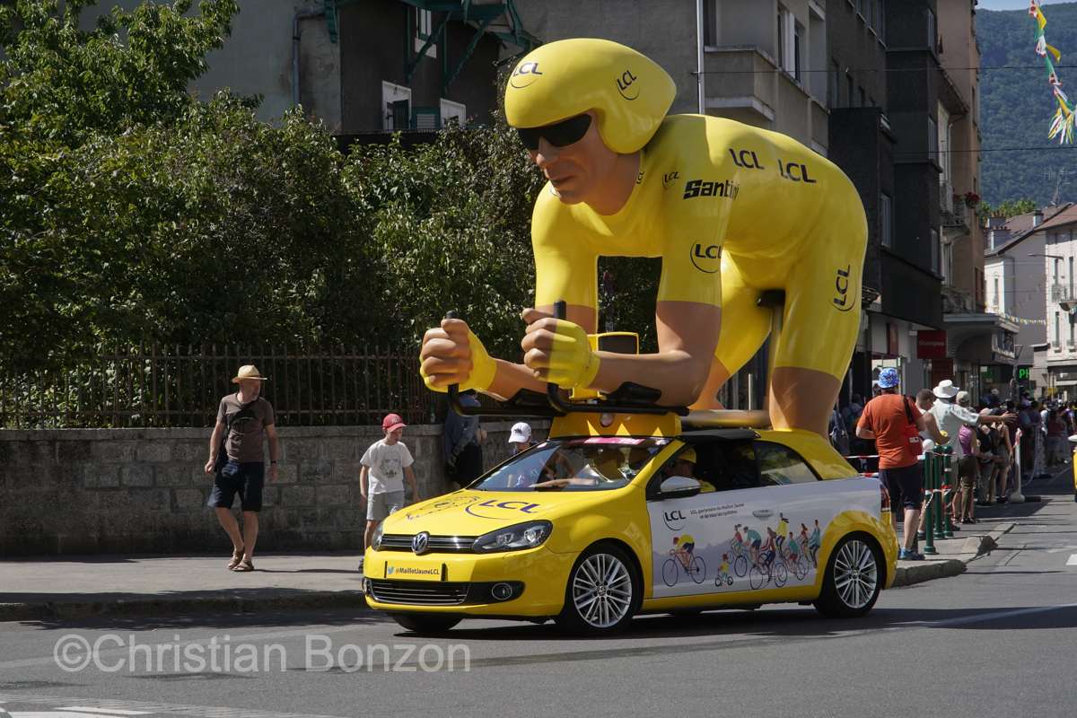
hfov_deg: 19.5
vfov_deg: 13.0
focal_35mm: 105
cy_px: 359
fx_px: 3141
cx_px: 538
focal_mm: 105
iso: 800
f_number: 9
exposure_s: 1/2000
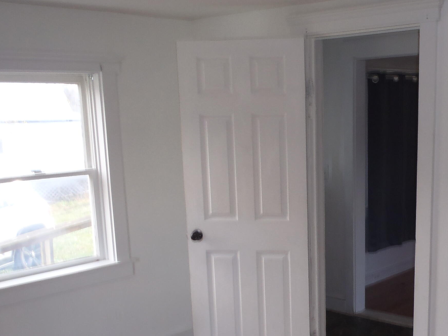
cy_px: 241
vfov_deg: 29.9
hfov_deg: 38.8
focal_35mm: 48
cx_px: 327
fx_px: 621
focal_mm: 5
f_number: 3.5
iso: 100
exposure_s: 1/30
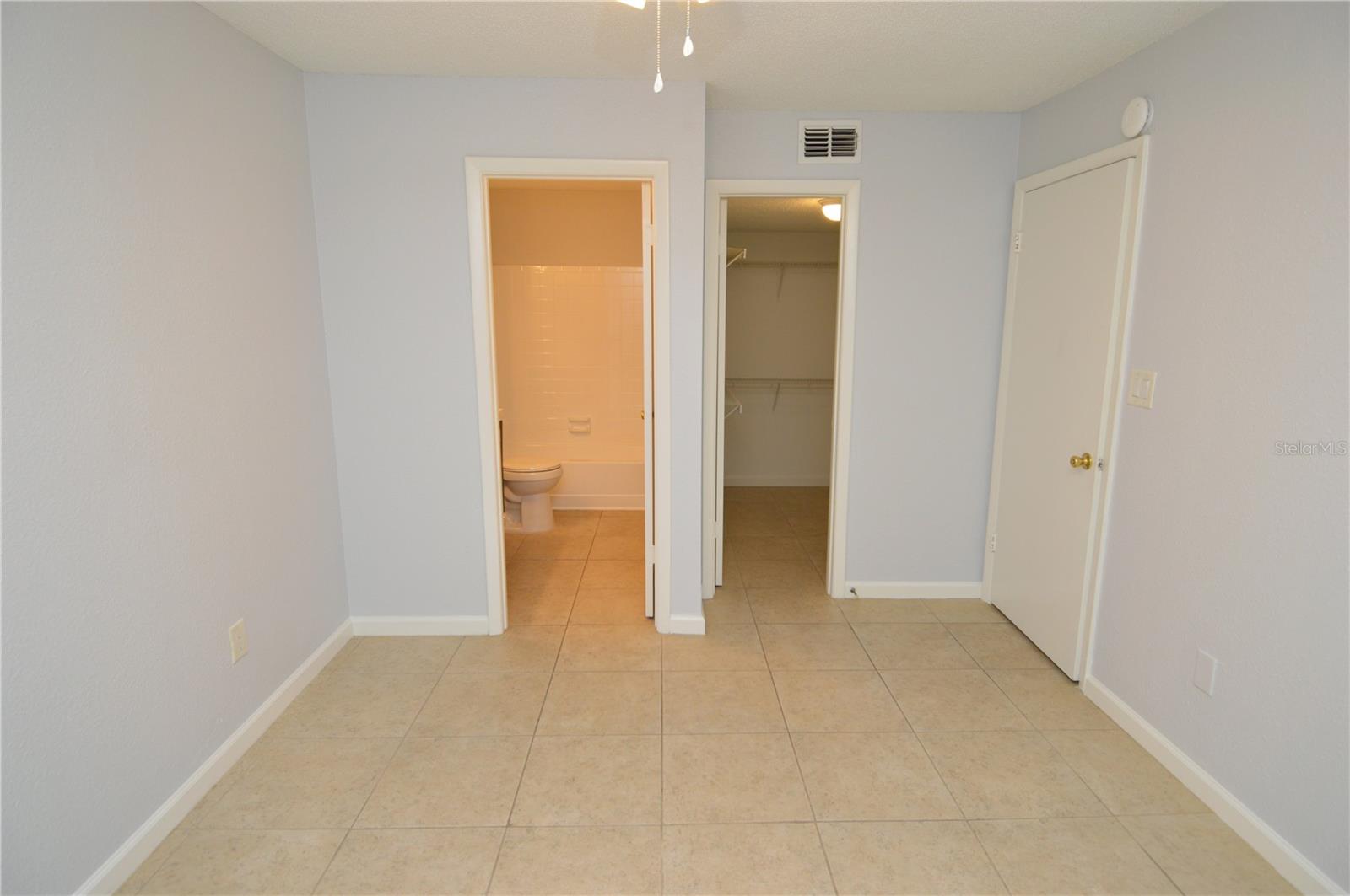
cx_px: 675
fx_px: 674
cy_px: 448
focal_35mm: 18
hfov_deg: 90.1
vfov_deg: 67.3
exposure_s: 1/60
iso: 450
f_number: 4
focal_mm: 12
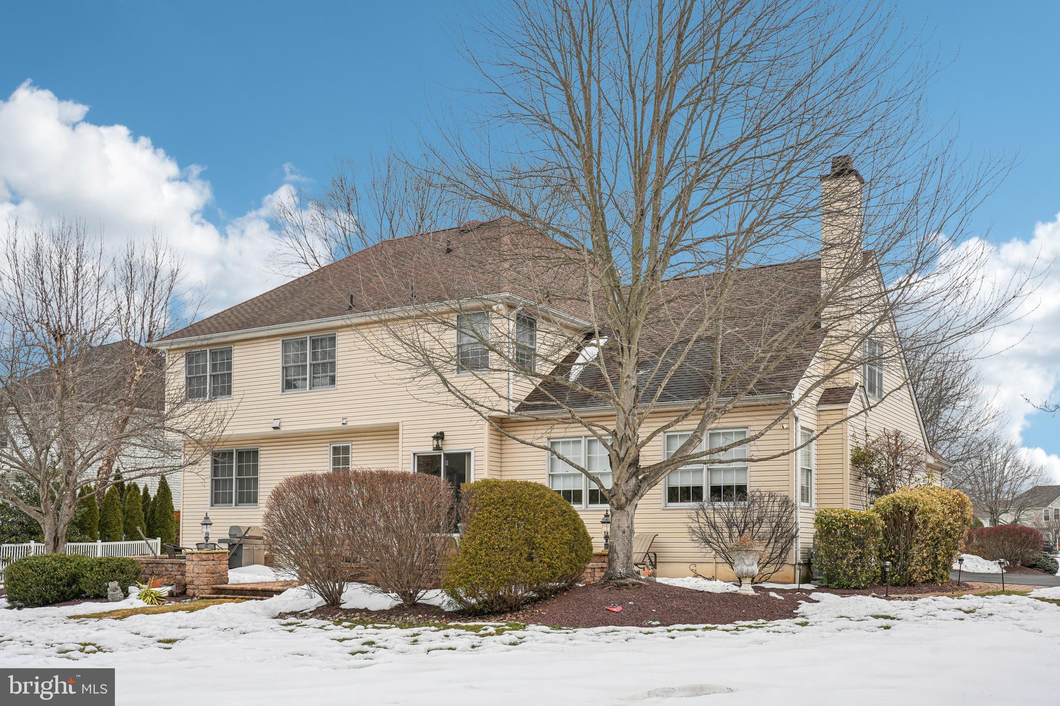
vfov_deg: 38.9
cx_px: 530
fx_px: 1001
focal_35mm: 34
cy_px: 353
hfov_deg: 55.8
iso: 100
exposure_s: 1/250
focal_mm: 34
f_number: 8
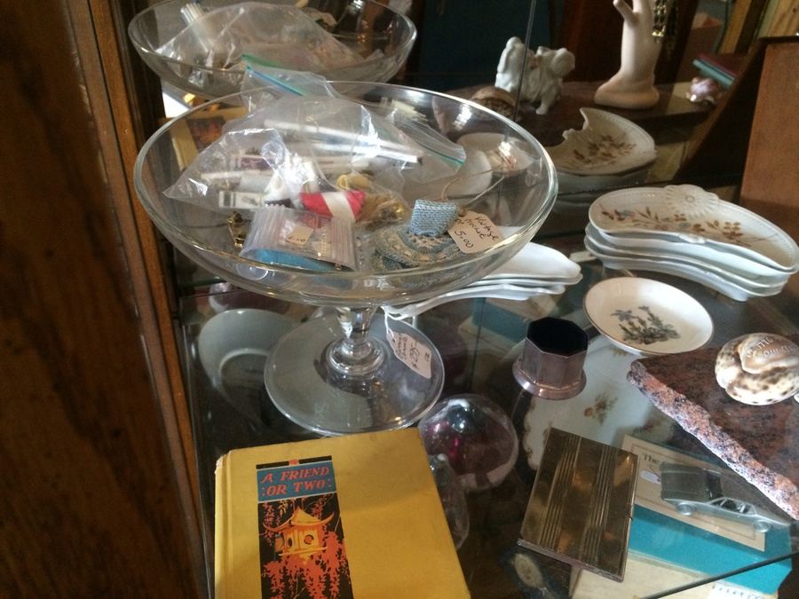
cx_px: 400
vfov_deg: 46.8
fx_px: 692
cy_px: 300
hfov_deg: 60.0
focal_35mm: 30
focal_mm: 4.12
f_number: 2.2
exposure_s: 1/20
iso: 320
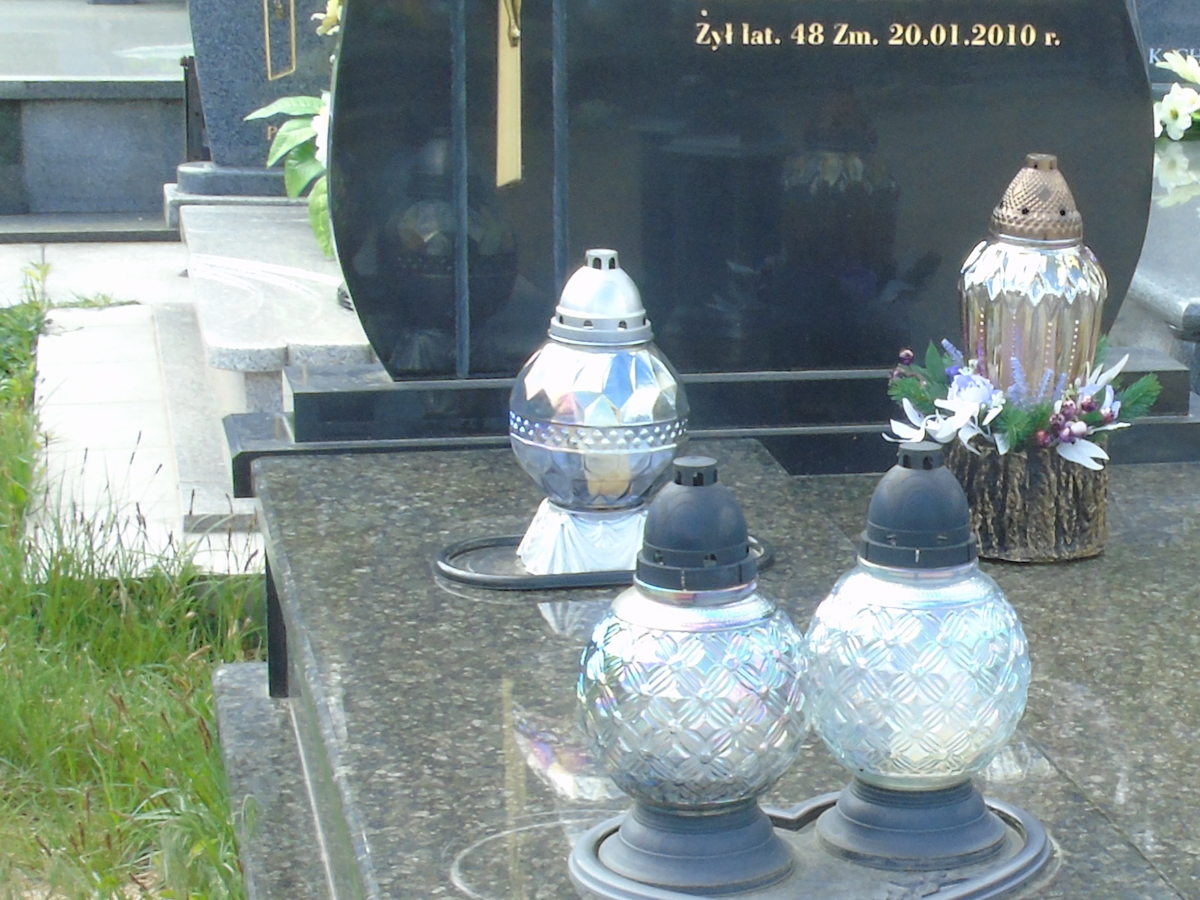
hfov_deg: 23.6
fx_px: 2807
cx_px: 1027
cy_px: 692
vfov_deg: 18.1
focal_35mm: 81
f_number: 7.6
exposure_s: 1/30
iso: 80
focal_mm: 5.2
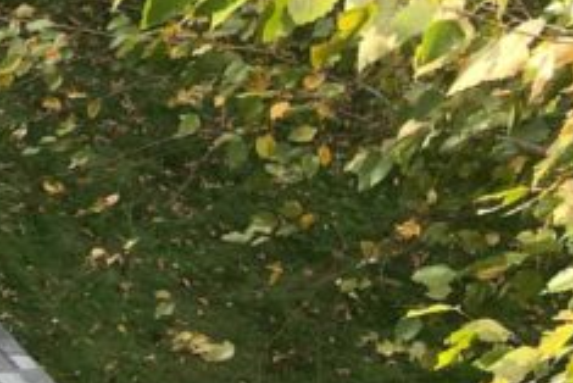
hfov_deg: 13.3
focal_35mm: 127
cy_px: 332
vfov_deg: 10.8
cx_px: -663
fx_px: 2023
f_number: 1.8
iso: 20
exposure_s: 1/167
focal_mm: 4
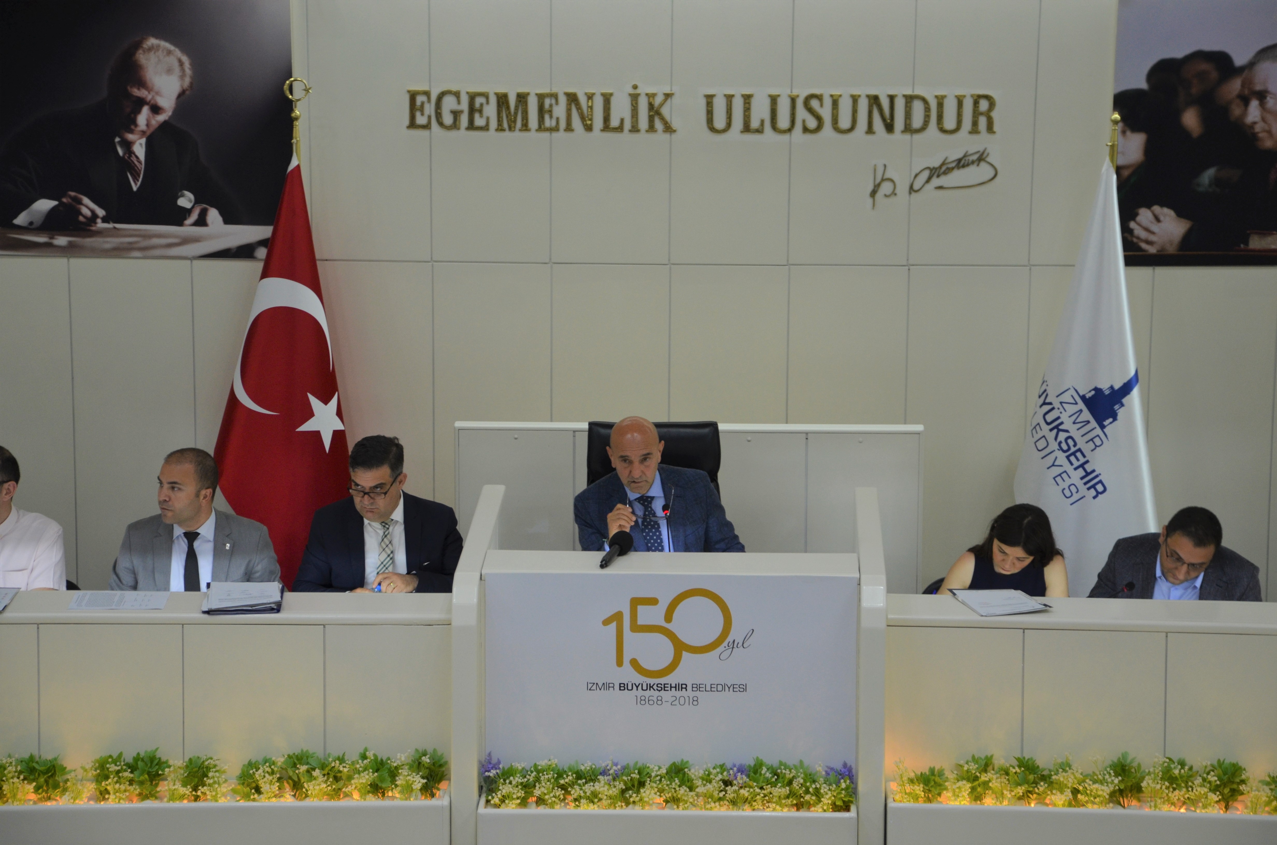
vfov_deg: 13.0
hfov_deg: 19.5
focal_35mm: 105
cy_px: 422
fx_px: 3717
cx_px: 638
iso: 500
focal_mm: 70
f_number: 5.3
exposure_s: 1/50
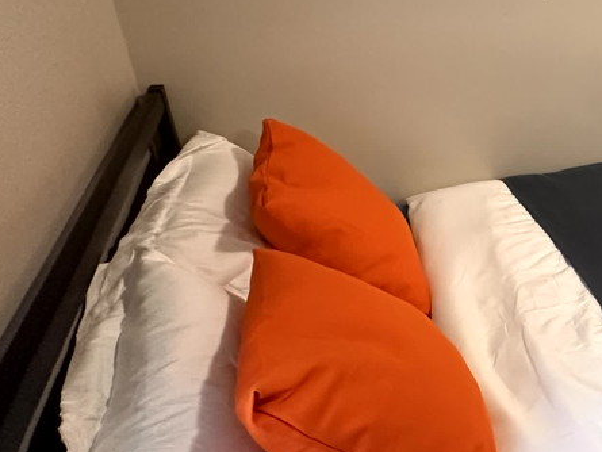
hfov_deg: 40.4
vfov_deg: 41.3
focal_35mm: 34
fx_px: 591
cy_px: 152
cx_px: 699
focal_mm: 2.22
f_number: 2.2
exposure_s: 1/60
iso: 500
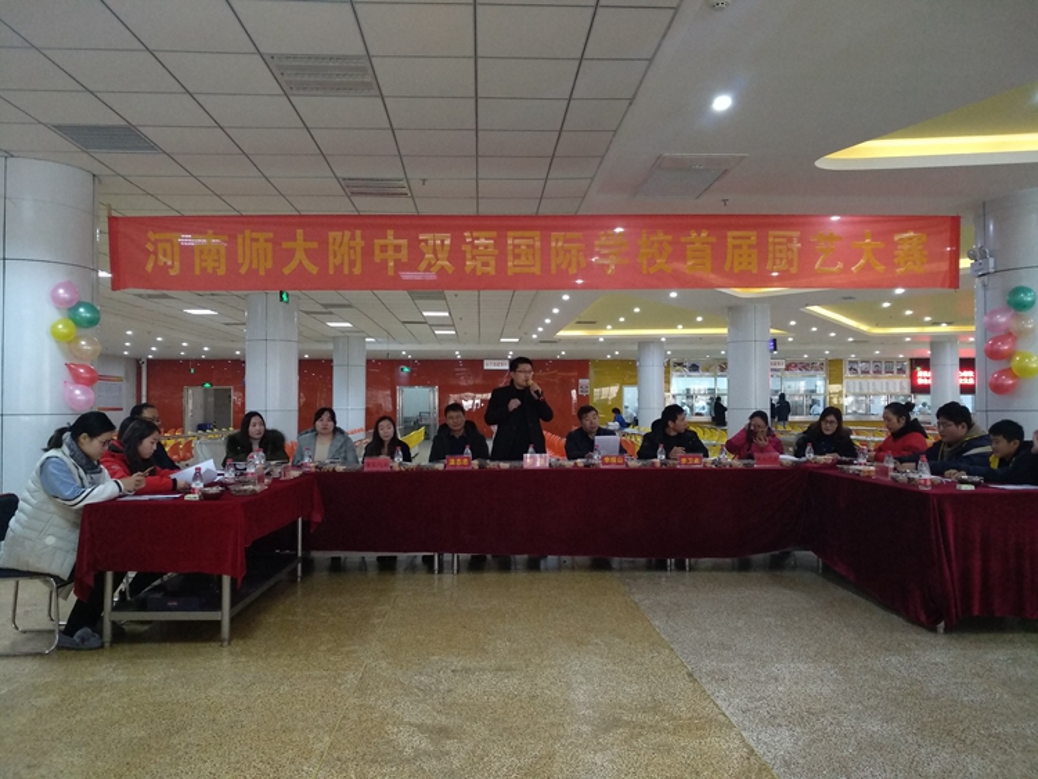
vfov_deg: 61.1
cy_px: 390
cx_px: 519
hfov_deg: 76.4
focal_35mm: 22
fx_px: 660
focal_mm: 3.81
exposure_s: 1/25
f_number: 2.2
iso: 800
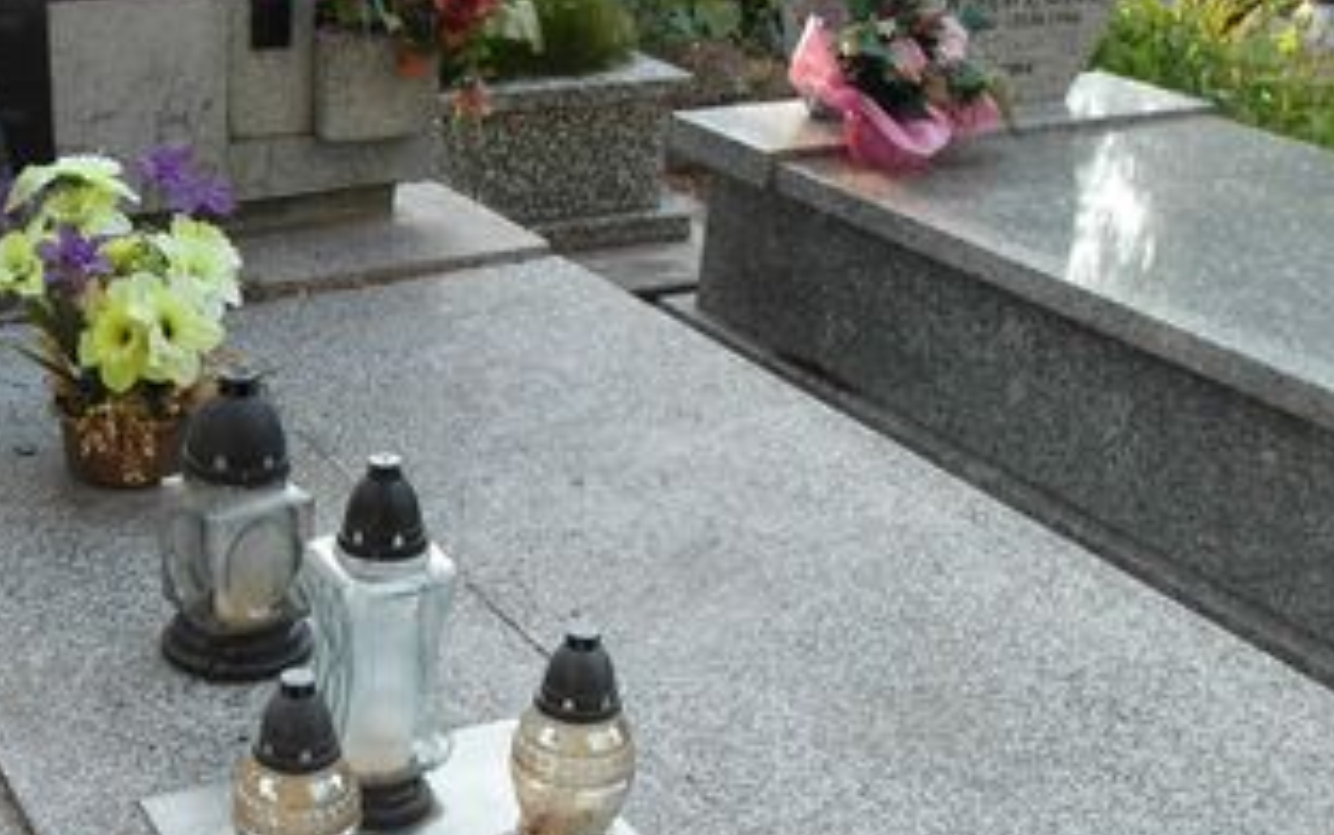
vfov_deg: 24.8
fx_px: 1892
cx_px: 179
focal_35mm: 52
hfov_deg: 36.8
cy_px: 554
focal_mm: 5.2
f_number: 3.1
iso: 100
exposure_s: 1/60
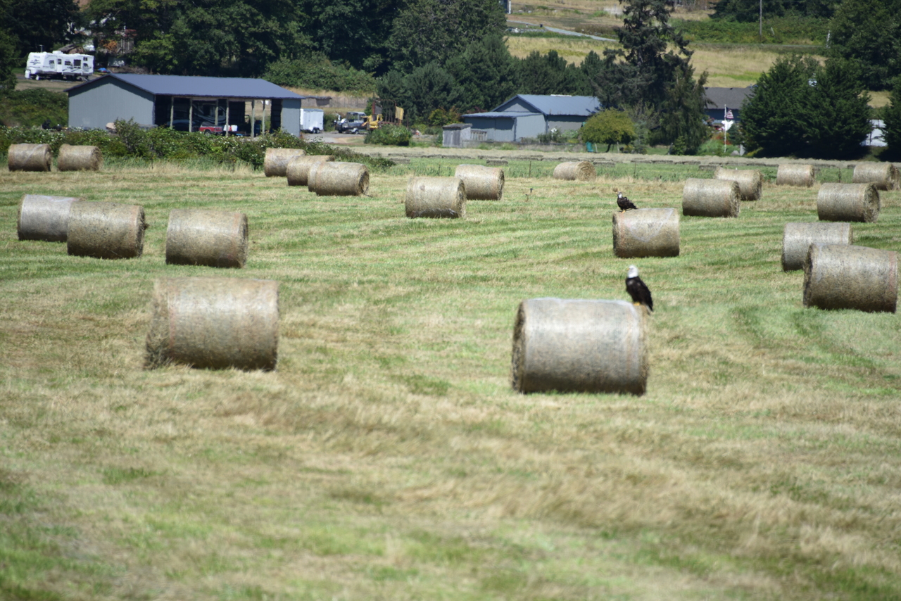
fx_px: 7510
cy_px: 300
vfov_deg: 4.6
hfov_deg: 6.9
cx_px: 450
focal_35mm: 300
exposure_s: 1/640
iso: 140
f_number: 5.6
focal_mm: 300
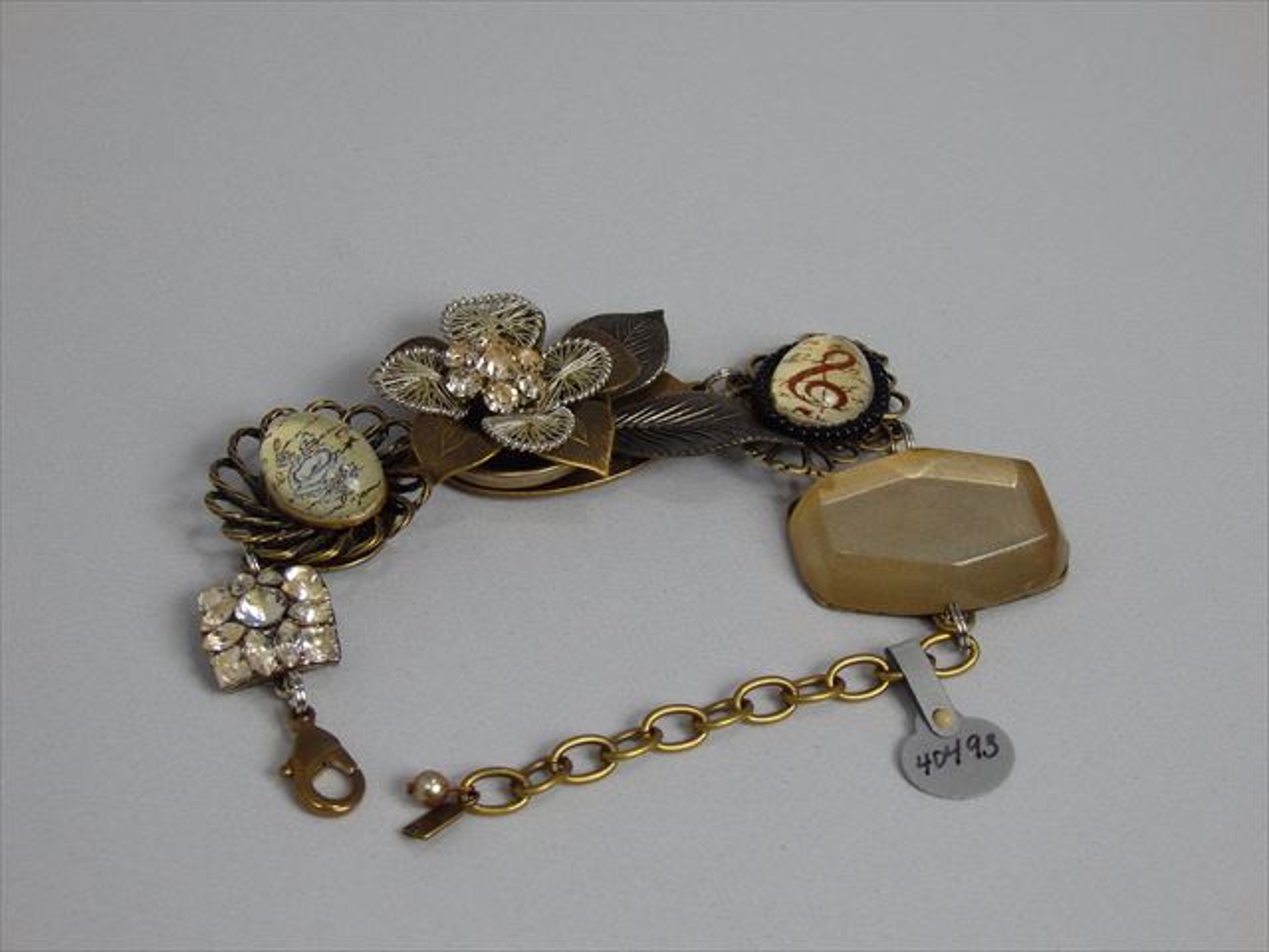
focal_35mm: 66
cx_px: 634
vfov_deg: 22.3
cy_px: 476
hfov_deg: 29.4
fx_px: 2420
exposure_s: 1/80
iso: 125
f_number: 4.4
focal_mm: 11.9
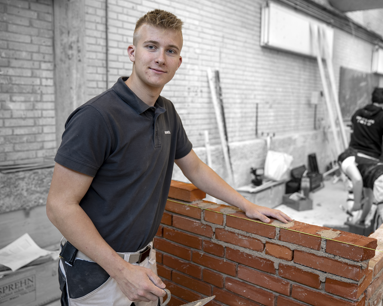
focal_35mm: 33
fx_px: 374
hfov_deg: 53.9
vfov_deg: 44.5
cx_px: 224
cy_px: 153
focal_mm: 29
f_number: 2.8
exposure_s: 1/40
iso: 80
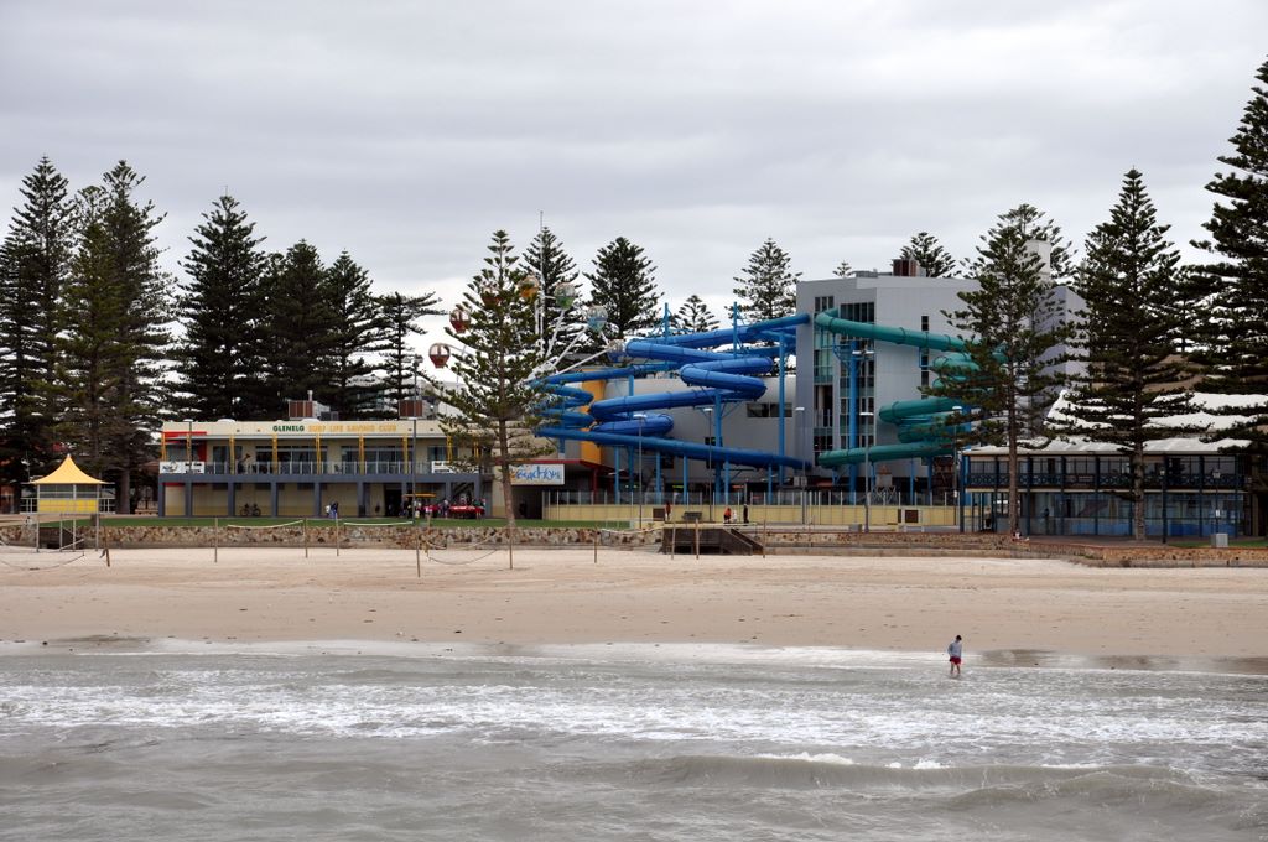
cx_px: 634
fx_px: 3694
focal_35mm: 105
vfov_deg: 13.0
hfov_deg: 19.5
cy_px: 421
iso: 200
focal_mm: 70
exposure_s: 1/320
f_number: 9
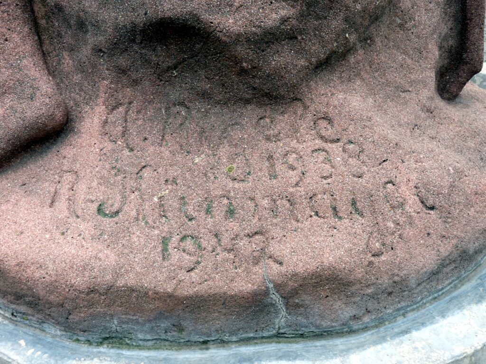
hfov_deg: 43.9
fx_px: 604
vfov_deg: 33.6
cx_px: 243
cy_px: 182
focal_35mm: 43
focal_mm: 7.6
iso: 100
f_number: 3
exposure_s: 1/50
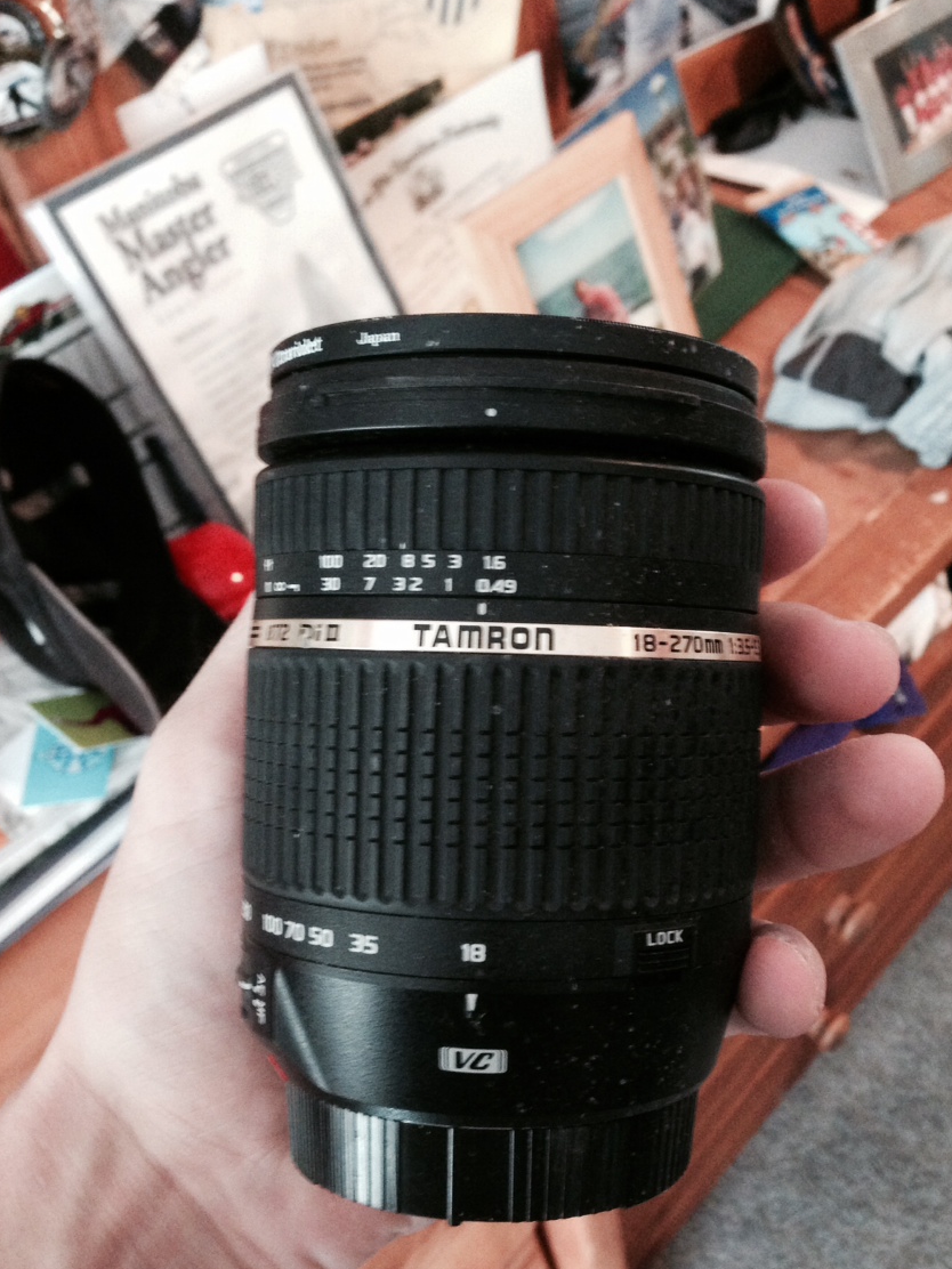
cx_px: 539
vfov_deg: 48.9
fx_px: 1393
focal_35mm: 38
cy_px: 702
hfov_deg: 37.7
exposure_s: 1/15
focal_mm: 4.12
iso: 400
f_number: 2.4
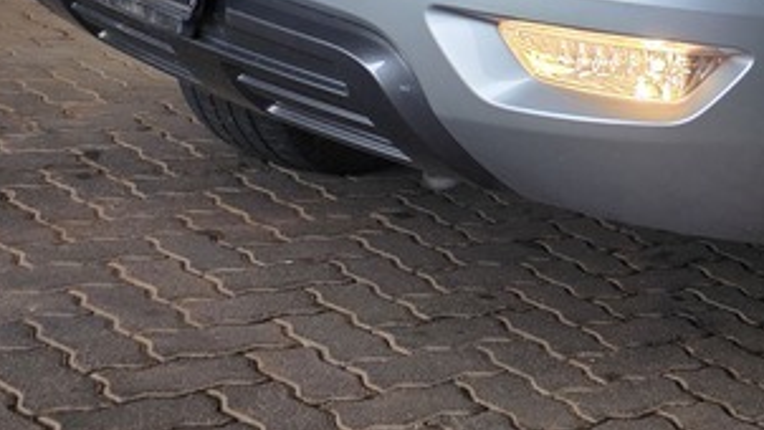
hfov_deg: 22.5
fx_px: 1722
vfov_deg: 13.3
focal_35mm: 85
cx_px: 984
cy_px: -240
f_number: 1.7
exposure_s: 1/67
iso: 16
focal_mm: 6.25
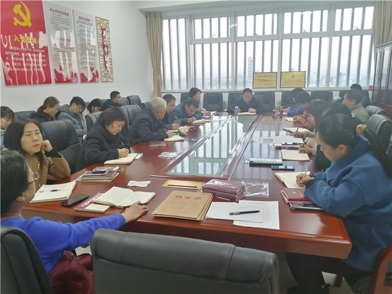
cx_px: 196
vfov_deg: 53.1
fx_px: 294
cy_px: 147
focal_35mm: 26
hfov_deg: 67.3
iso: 200
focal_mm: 3.64
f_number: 1.8
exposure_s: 1/33.3
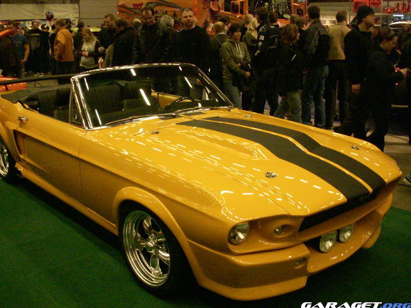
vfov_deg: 36.8
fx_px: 463
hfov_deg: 47.9
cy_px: 154
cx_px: 203
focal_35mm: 39
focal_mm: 6.3
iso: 1250
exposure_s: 1/125
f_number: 3.3
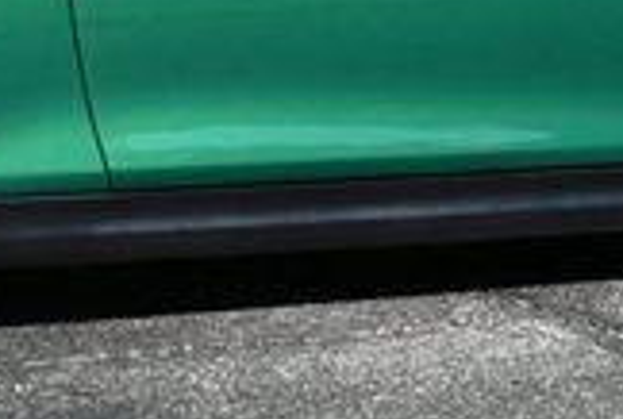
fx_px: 3419
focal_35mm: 197
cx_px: 131
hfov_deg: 10.4
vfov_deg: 6.9
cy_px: -308
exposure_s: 1/250
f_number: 8
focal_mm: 25
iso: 100
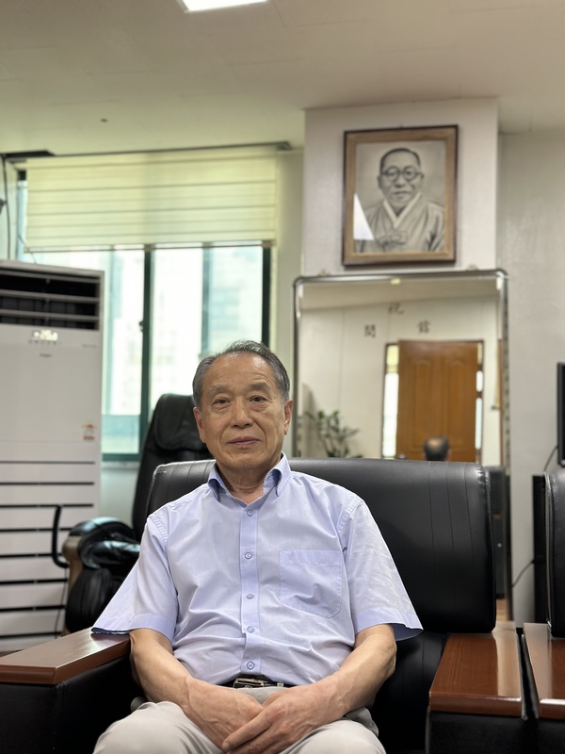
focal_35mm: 48
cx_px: 282
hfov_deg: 30.3
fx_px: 1045
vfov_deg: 39.7
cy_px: 377
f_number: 1.78
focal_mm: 6.86
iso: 160
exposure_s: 1/120
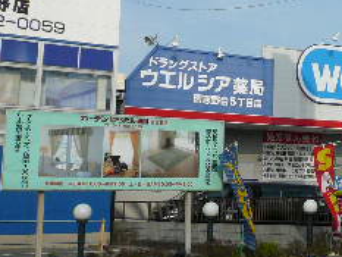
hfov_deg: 23.4
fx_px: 761
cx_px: 396
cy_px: 32
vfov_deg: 18.9
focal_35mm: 77
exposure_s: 1/250
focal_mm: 4.6
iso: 100
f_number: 8
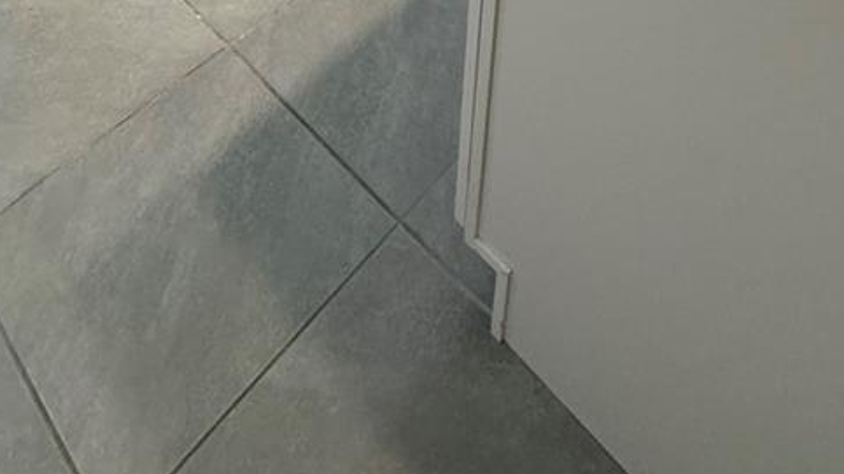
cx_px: 483
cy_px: -451
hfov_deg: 52.6
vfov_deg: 19.5
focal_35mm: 38
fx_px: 850
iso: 250
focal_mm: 2.22
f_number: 2.2
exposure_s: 1/120
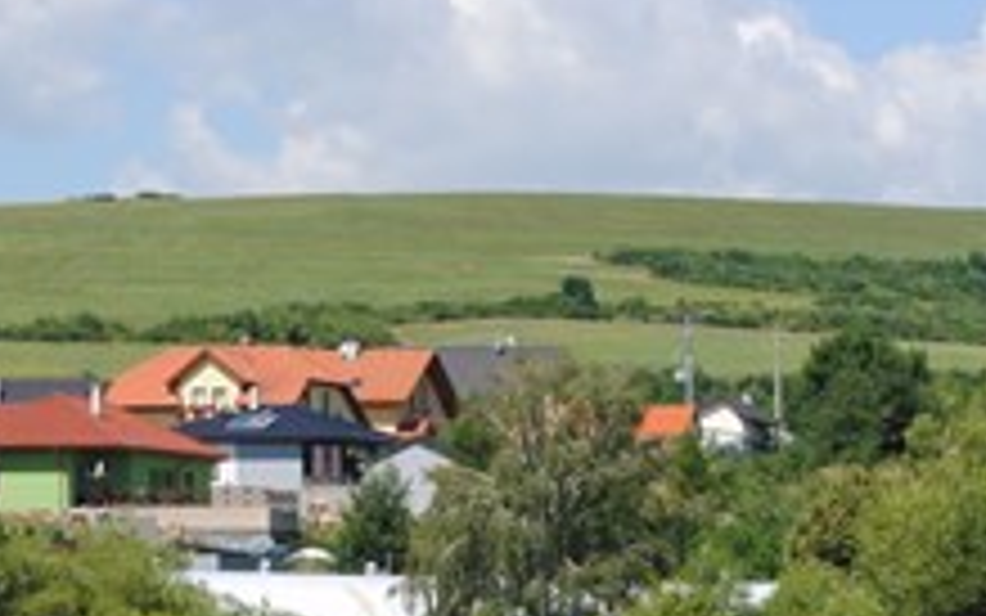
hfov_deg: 8.4
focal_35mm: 246
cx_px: 1063
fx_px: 6625
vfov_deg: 5.3
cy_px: 931
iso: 100
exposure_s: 1/250
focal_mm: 55
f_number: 8
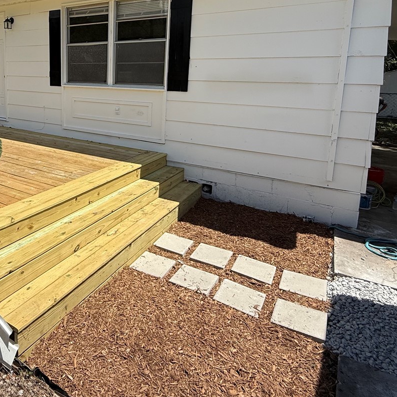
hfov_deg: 60.1
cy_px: 124
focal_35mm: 25
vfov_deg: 61.0
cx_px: 108
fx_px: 324
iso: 50
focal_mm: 2.22
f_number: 2.2
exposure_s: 1/2717
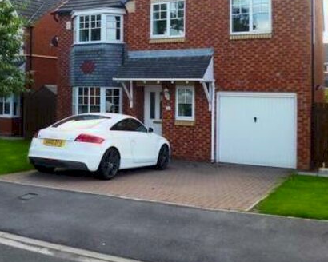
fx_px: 388
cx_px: 149
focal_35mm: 40
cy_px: 71
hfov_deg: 45.7
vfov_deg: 36.6
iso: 100
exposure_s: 1/500
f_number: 2.5
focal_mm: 4.3
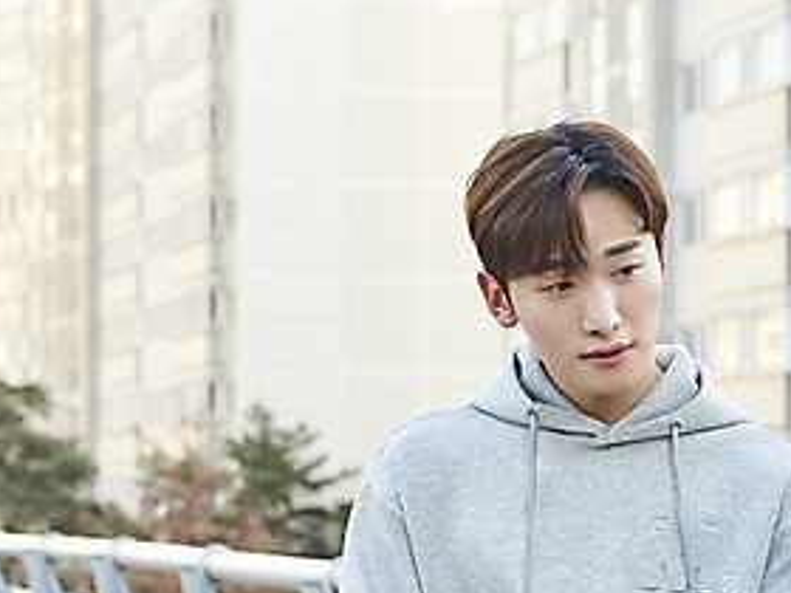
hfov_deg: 13.7
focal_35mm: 144
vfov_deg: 10.3
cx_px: 575
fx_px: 3291
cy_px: 489
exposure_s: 1/200
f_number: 5.6
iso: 400
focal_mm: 70
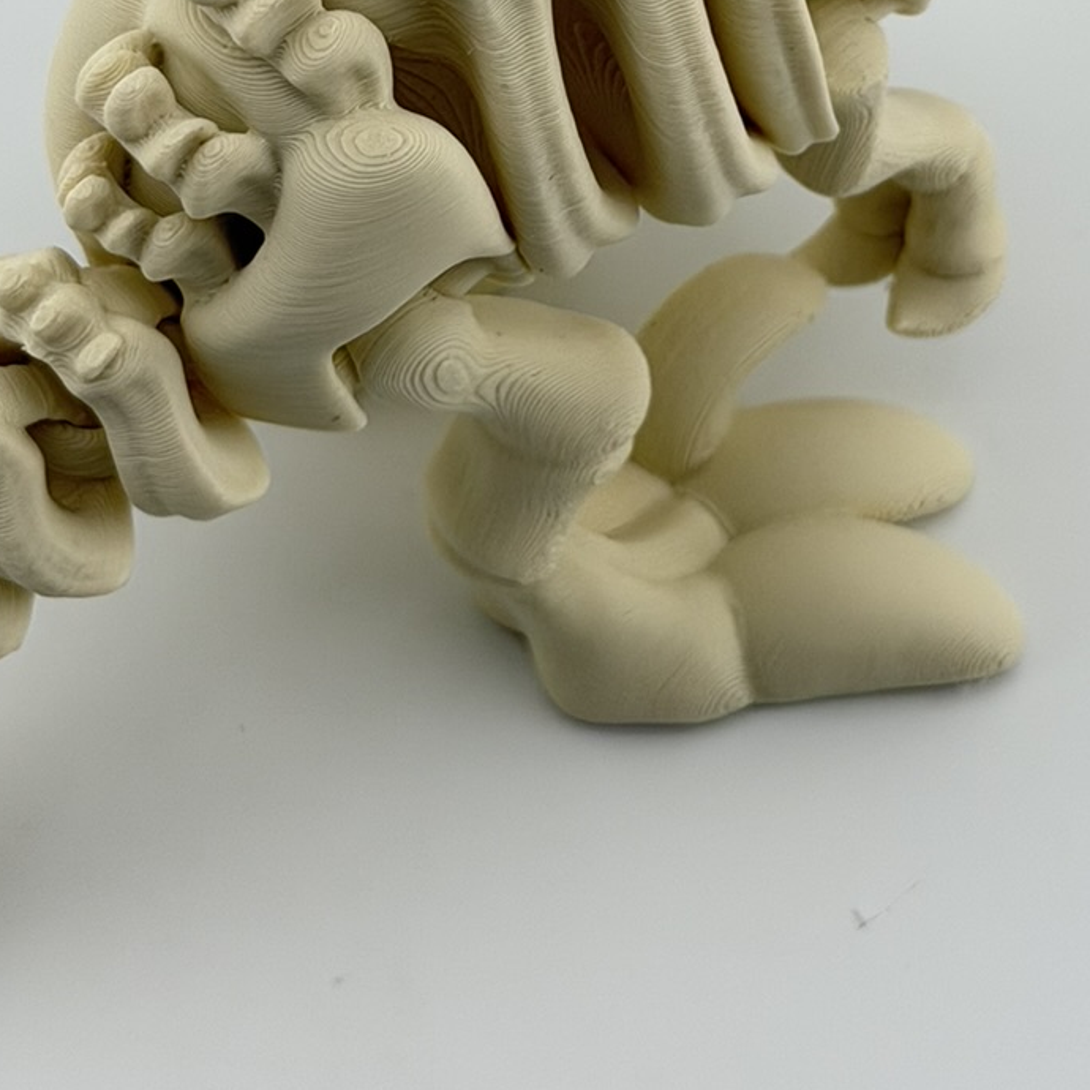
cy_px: -55
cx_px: 584
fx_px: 4489
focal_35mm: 126
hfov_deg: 13.8
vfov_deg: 13.6
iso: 64
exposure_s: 1/2342
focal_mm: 6.76
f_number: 1.78
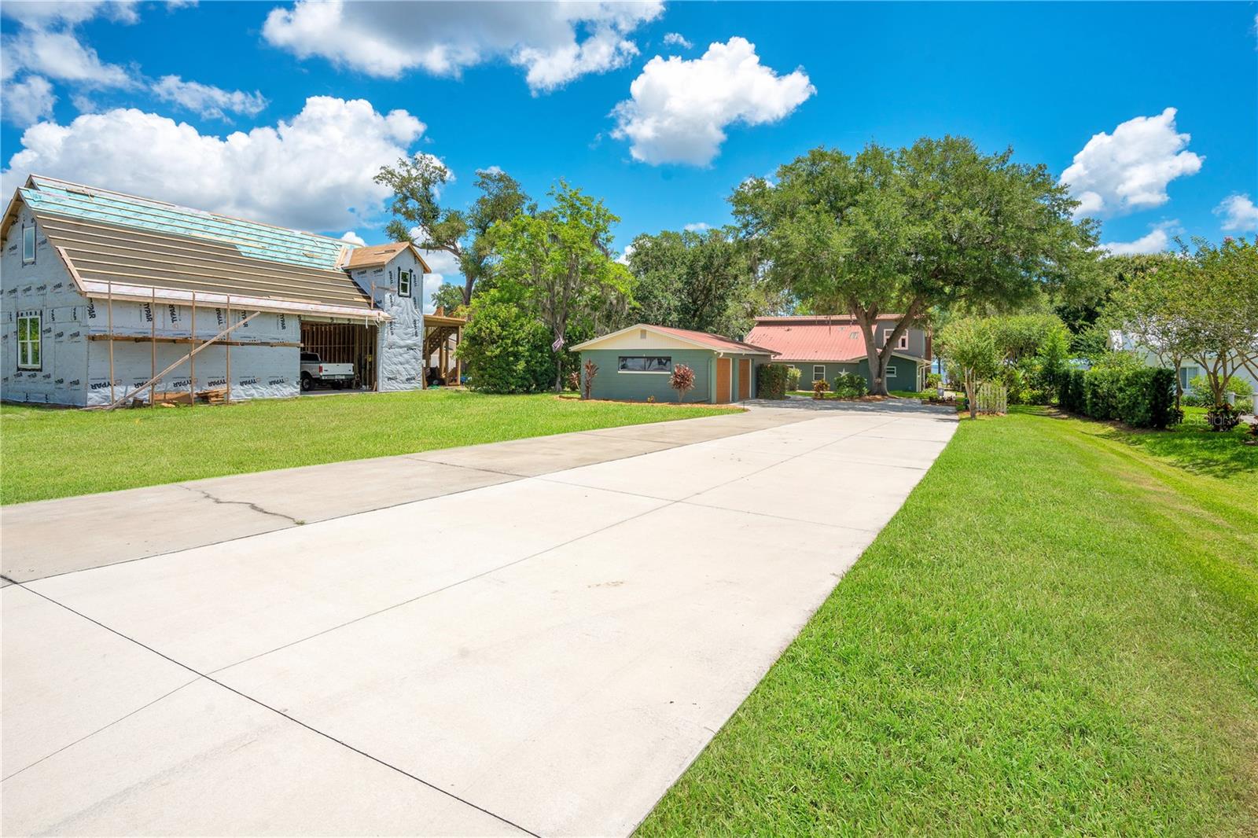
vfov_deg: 73.7
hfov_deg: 96.7
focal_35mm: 16
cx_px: 629
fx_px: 559
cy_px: 419
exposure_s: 1/400
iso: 100
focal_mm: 16
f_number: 10
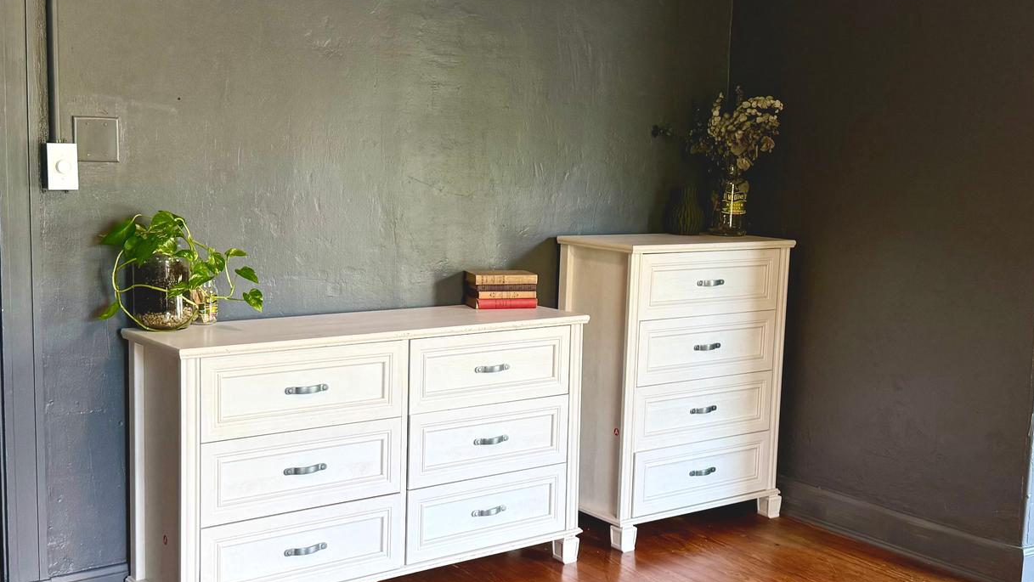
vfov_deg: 27.1
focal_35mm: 44
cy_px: 299
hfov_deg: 46.4
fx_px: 1207
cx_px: 529
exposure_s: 1/81
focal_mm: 6.76
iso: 200
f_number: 1.78
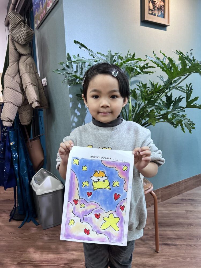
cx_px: 100
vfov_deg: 67.3
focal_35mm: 26
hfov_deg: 53.1
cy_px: 134
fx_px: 201
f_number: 1.5
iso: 80
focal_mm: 5.7
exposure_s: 1/100
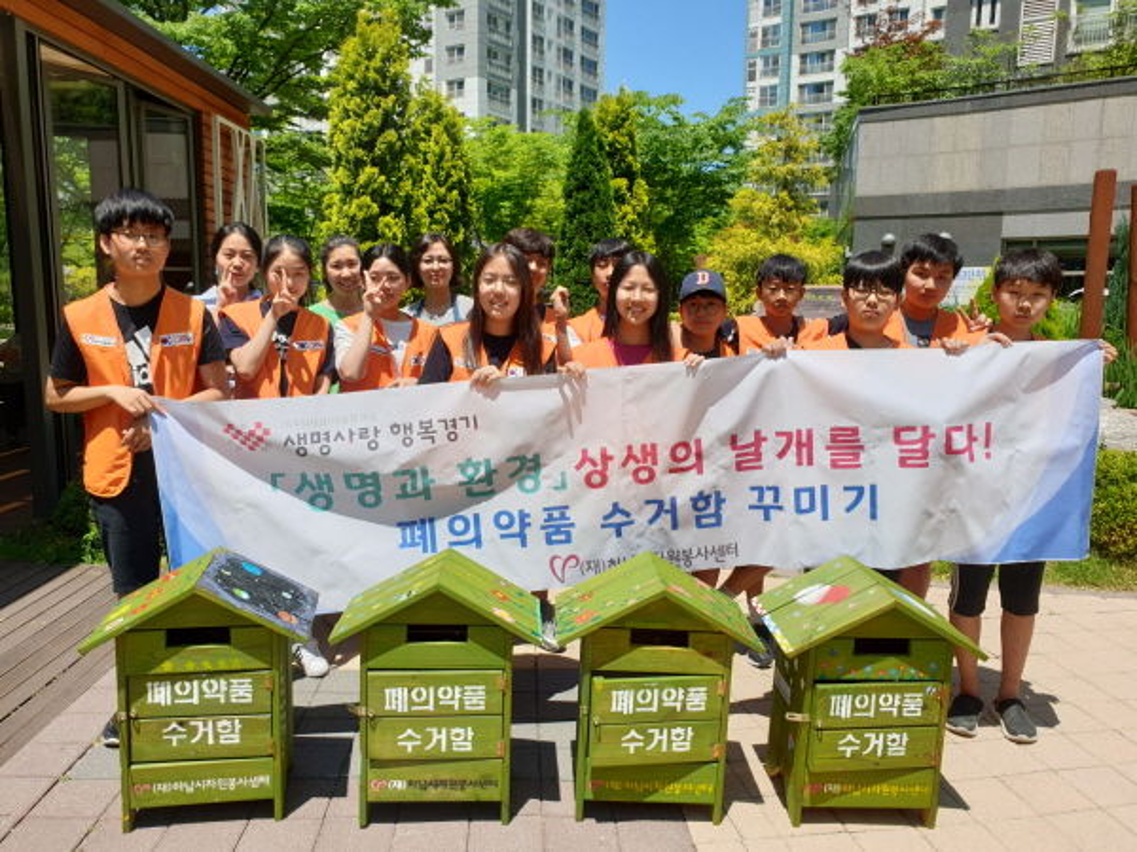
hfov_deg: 67.3
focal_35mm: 26
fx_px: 854
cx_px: 568
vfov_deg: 53.1
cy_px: 426
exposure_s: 1/1292
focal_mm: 4.3
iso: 50
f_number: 2.4
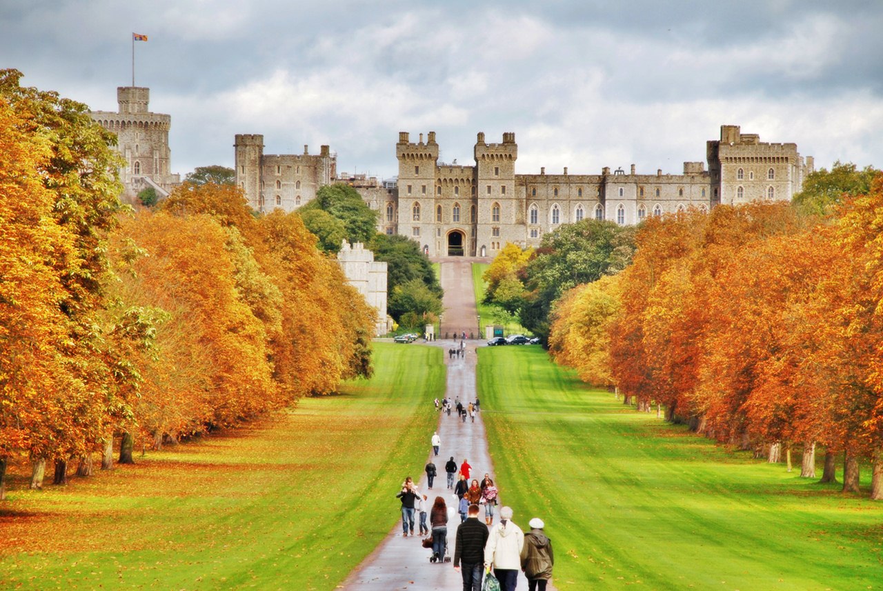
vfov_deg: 6.8
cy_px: 296
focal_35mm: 202
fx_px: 4973
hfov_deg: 10.1
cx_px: 442
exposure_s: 1/250
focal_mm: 135
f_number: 8
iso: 200
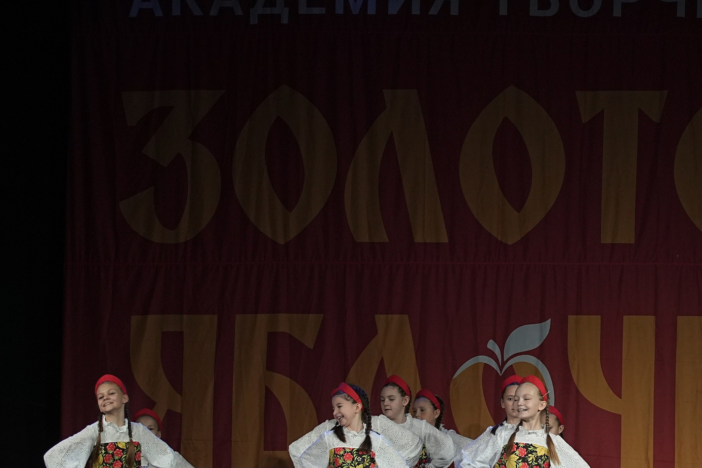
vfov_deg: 8.2
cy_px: 242
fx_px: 3276
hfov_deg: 12.1
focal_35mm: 168
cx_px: 647
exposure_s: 1/400
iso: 2000
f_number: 4
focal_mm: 91
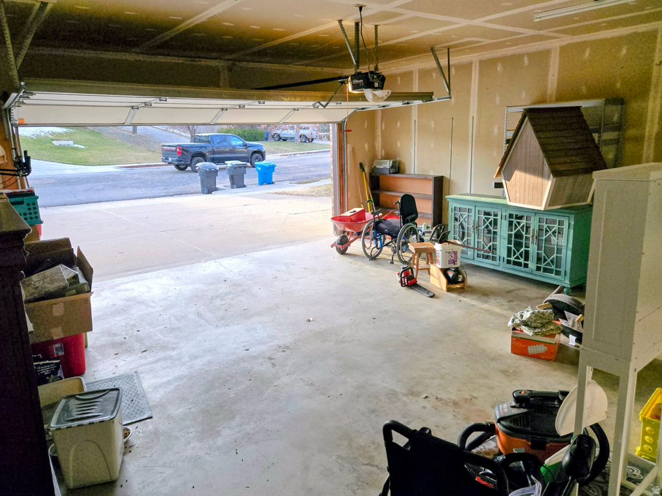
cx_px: 331
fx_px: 440
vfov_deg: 58.9
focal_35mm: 23
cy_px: 248
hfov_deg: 73.9
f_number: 1.8
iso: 125
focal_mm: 5.4
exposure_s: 1/508
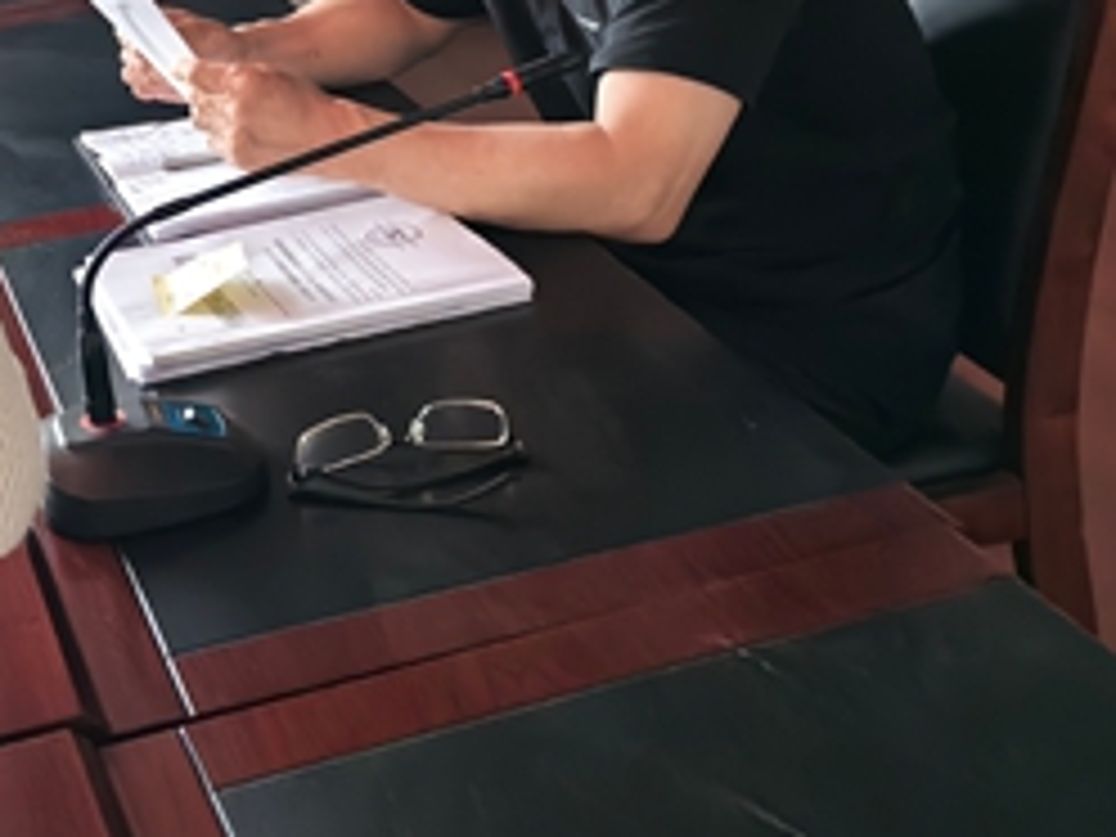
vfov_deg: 23.4
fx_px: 1934
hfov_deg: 30.9
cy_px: 7
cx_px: 130
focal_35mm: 60
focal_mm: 5.75
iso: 320
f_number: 2
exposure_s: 1/100
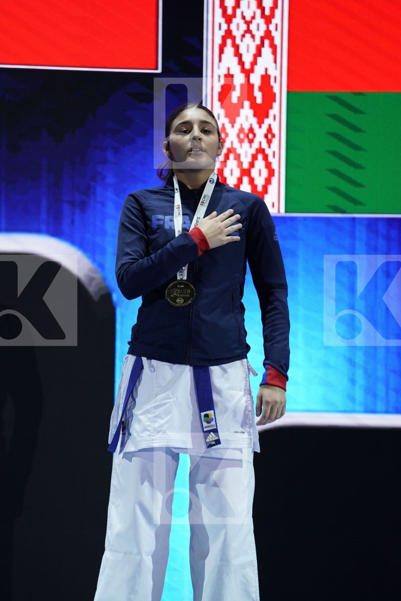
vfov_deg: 10.3
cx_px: 200
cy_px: 300
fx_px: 3341
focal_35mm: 200
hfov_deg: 6.9
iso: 400
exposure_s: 1/250
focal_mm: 200
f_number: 2.8
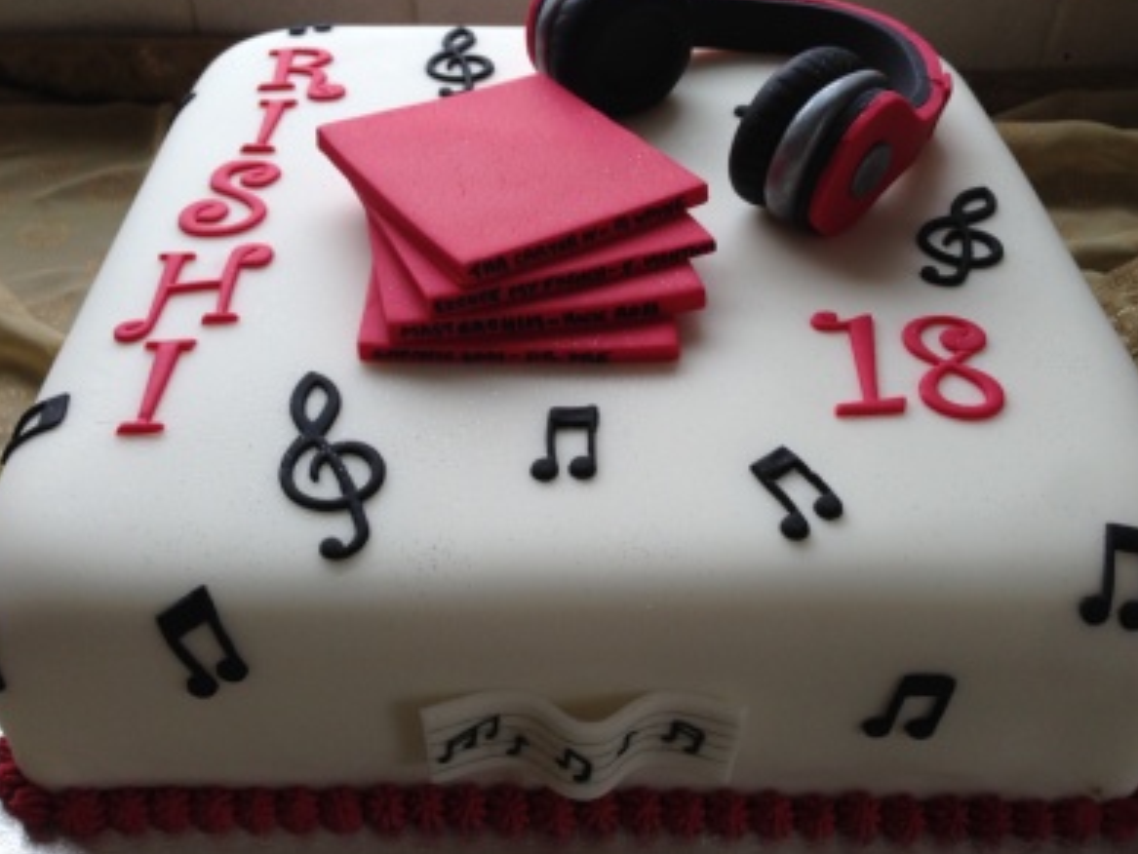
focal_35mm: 38
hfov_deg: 49.0
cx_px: 576
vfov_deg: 37.7
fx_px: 1250
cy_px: 401
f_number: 2.4
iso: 50
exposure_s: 1/198
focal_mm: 4.12
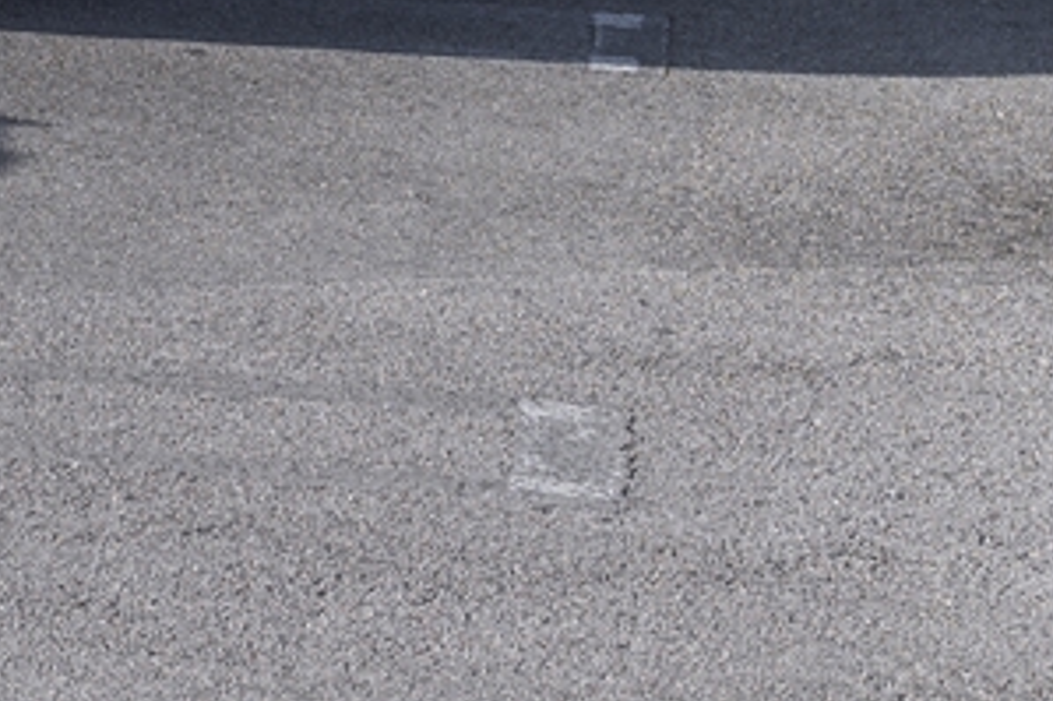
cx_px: -1733
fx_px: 5817
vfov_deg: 6.6
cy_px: -881
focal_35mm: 199
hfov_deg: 9.0
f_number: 5.6
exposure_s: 1/320
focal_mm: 31
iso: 100
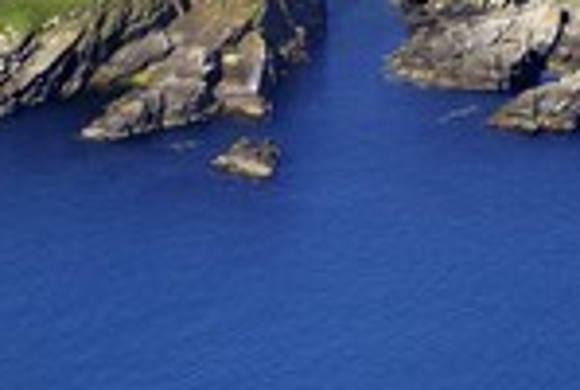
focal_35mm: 562
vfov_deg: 2.5
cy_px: -125
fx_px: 9072
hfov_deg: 3.7
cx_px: 366
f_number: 7.1
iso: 400
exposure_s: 1/800
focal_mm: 200
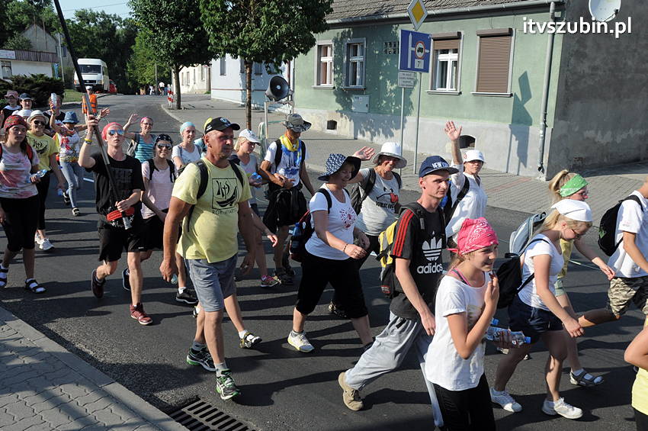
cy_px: 216
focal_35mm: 32
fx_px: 566
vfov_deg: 41.6
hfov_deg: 59.5
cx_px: 324
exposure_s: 1/400
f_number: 10
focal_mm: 21
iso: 400
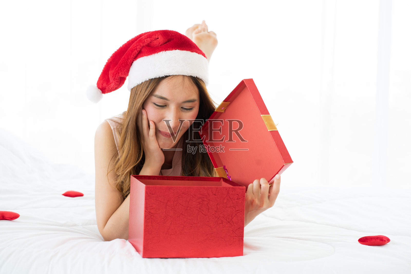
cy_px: 137
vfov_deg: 16.1
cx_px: 206
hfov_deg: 23.9
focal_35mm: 85
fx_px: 970
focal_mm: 85
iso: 100
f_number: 5.6
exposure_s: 1/25
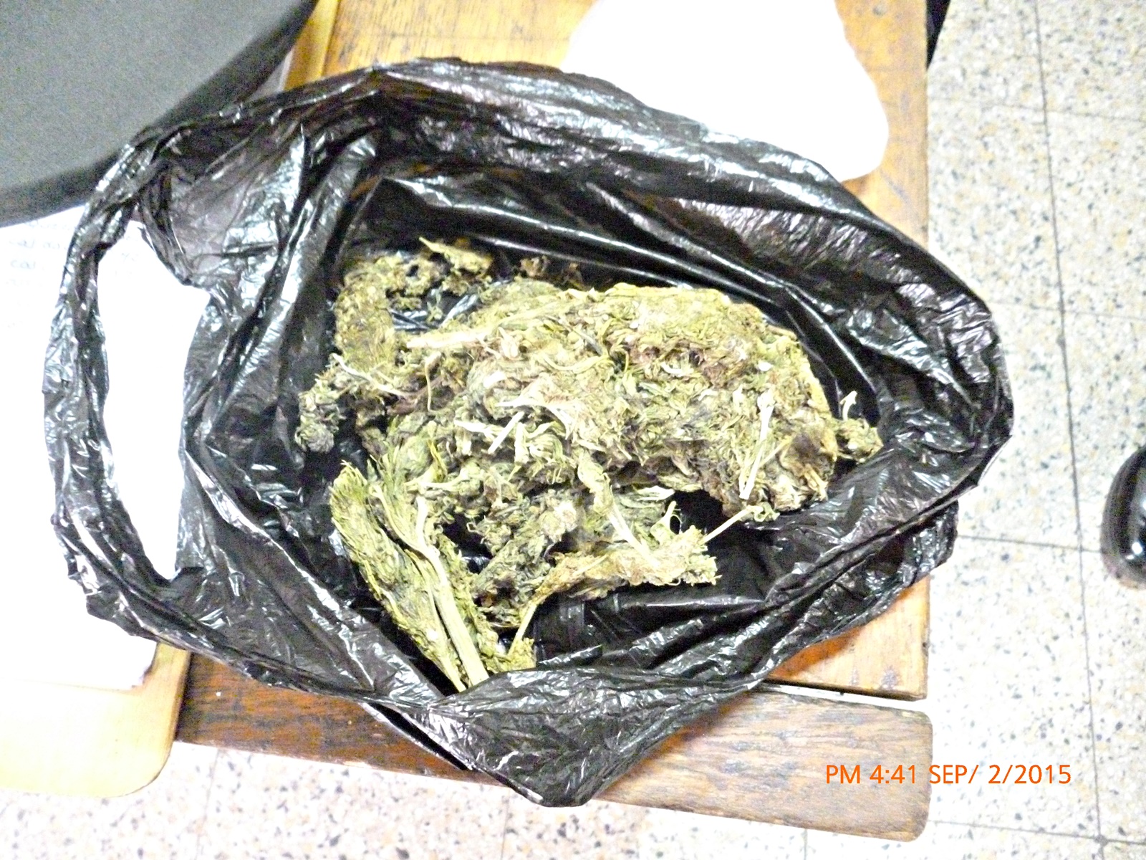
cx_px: 573
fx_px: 927
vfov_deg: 49.7
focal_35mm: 28
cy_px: 430
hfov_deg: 63.4
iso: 1600
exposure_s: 1/6
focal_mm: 5
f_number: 3.1
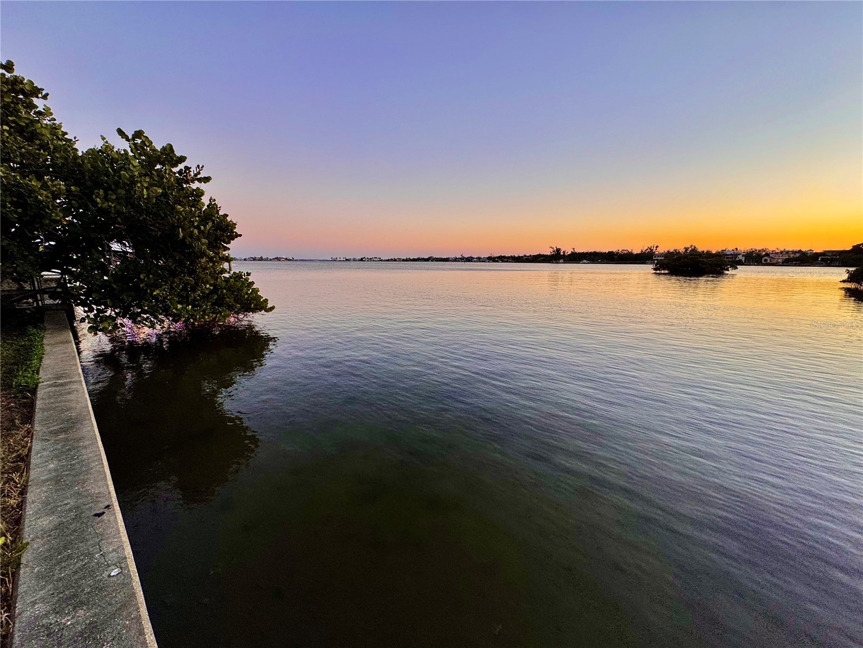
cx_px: 432
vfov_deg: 85.7
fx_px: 349
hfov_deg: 102.1
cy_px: 324
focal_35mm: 14
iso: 100
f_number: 2.2
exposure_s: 1/99
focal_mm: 2.22
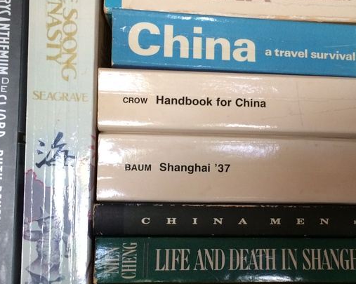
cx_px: 249
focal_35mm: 52
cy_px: 150
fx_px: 548
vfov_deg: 29.1
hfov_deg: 35.5
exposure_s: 1/30
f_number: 2.2
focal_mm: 4.12
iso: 160
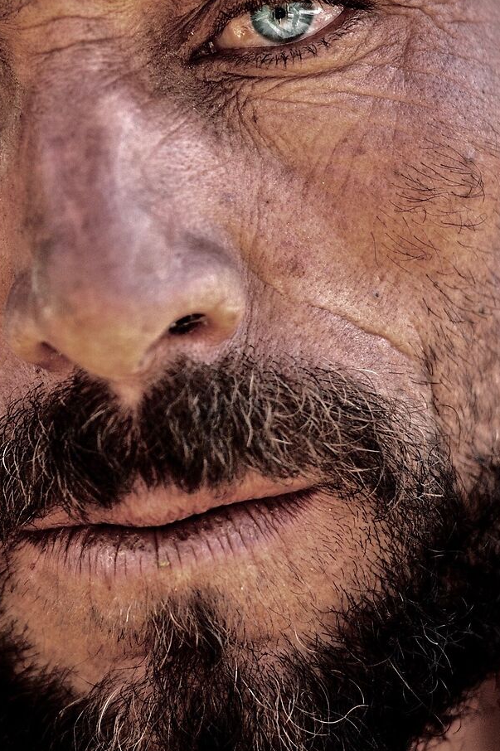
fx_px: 11053
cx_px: 146
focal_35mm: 530
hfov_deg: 2.6
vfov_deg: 3.9
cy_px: 281
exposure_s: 1/1250
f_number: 2.8
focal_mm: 200
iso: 320
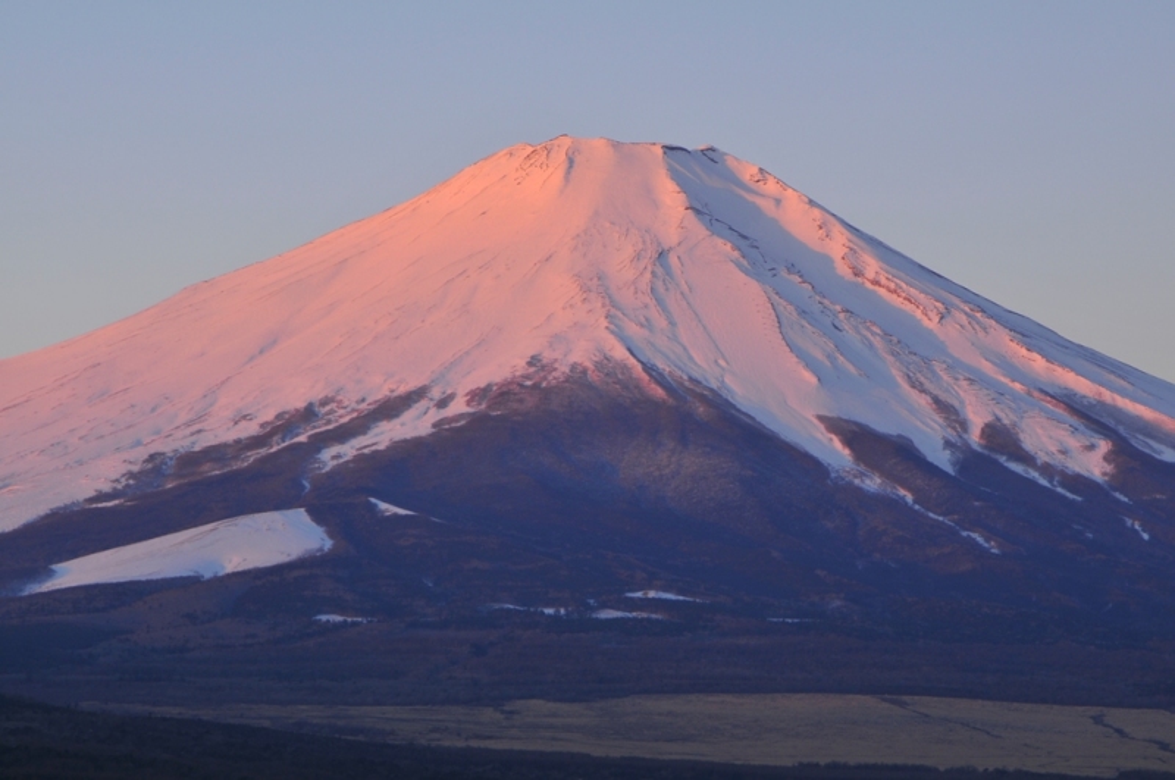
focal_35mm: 135
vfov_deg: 10.1
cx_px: 588
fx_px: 4400
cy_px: 390
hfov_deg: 15.2
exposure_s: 1/10
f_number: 11
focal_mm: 90
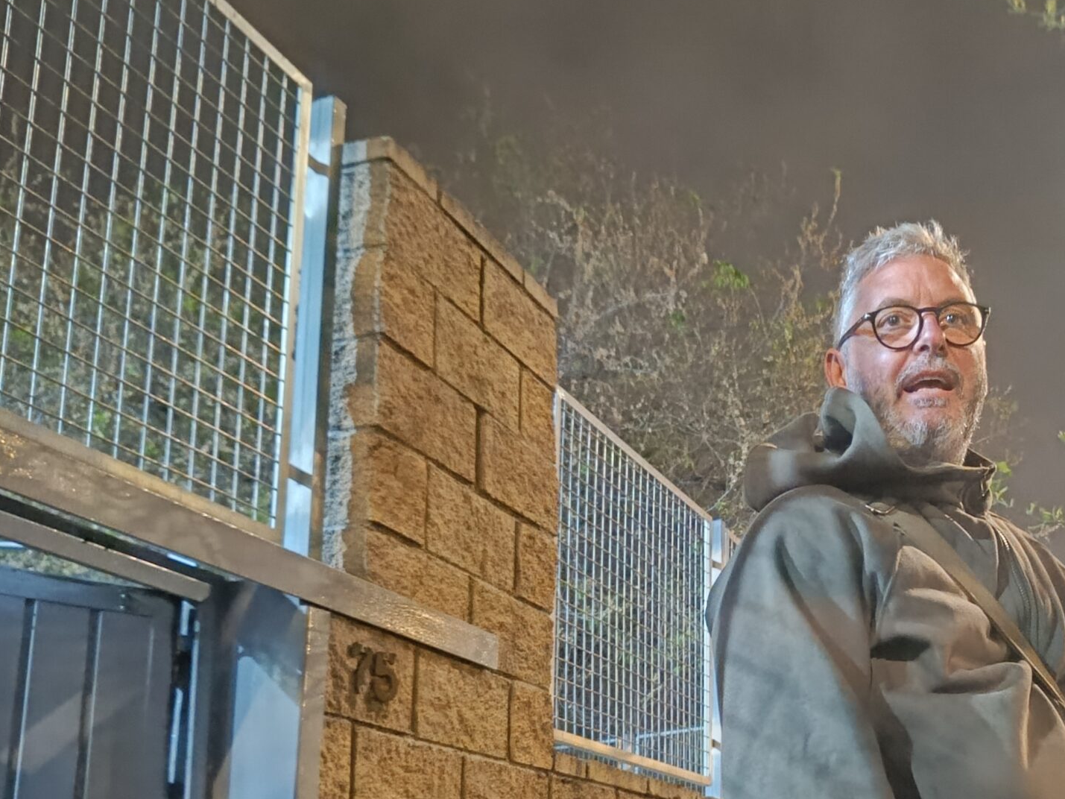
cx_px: 832
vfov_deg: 32.5
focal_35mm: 43
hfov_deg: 42.1
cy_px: 657
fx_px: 1323
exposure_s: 1/14.3
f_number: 1.88
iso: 2209
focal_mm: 5.59
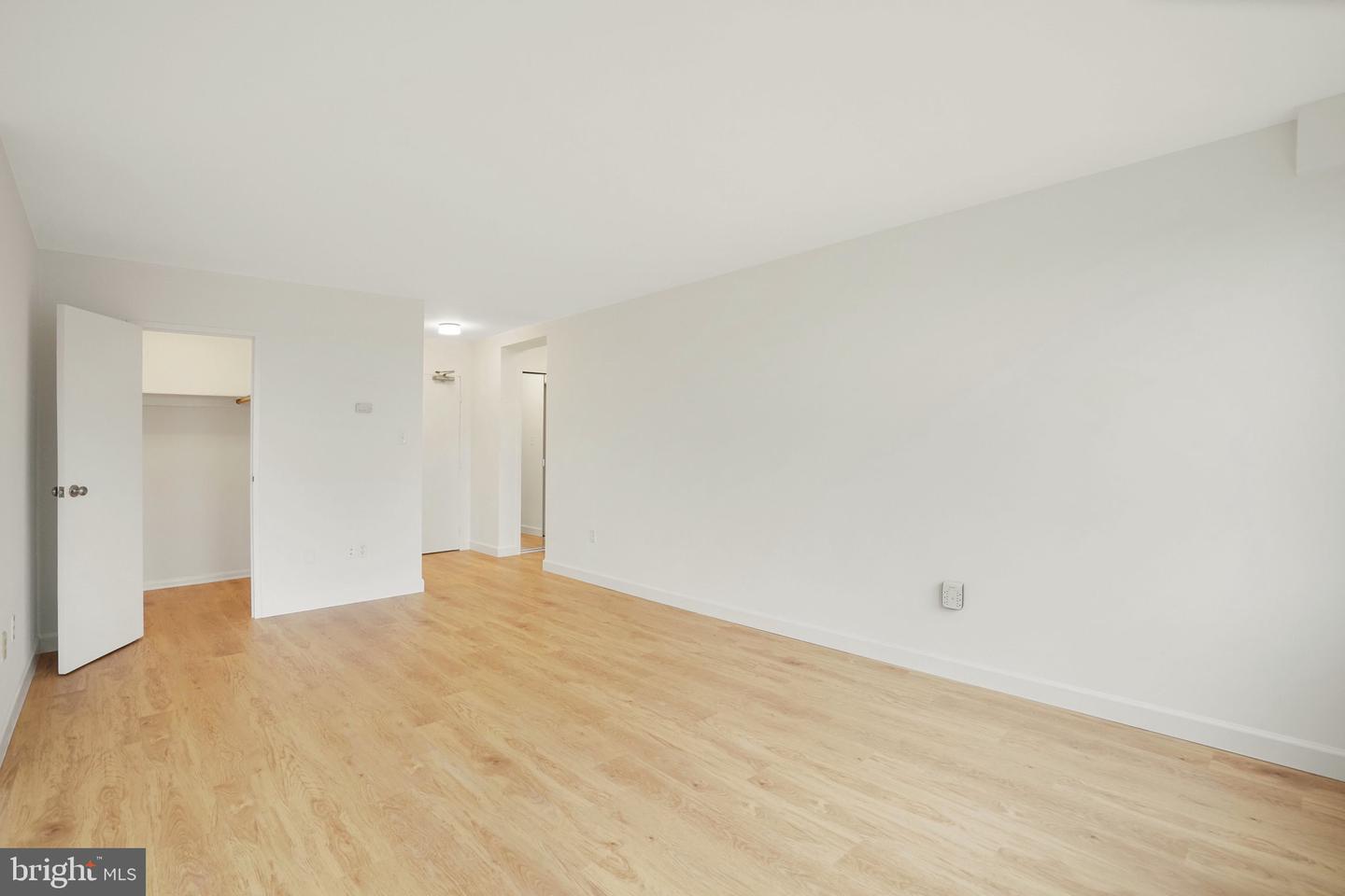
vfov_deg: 73.7
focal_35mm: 16
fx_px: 598
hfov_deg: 96.7
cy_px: 448
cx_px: 672
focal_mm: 16
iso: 1250
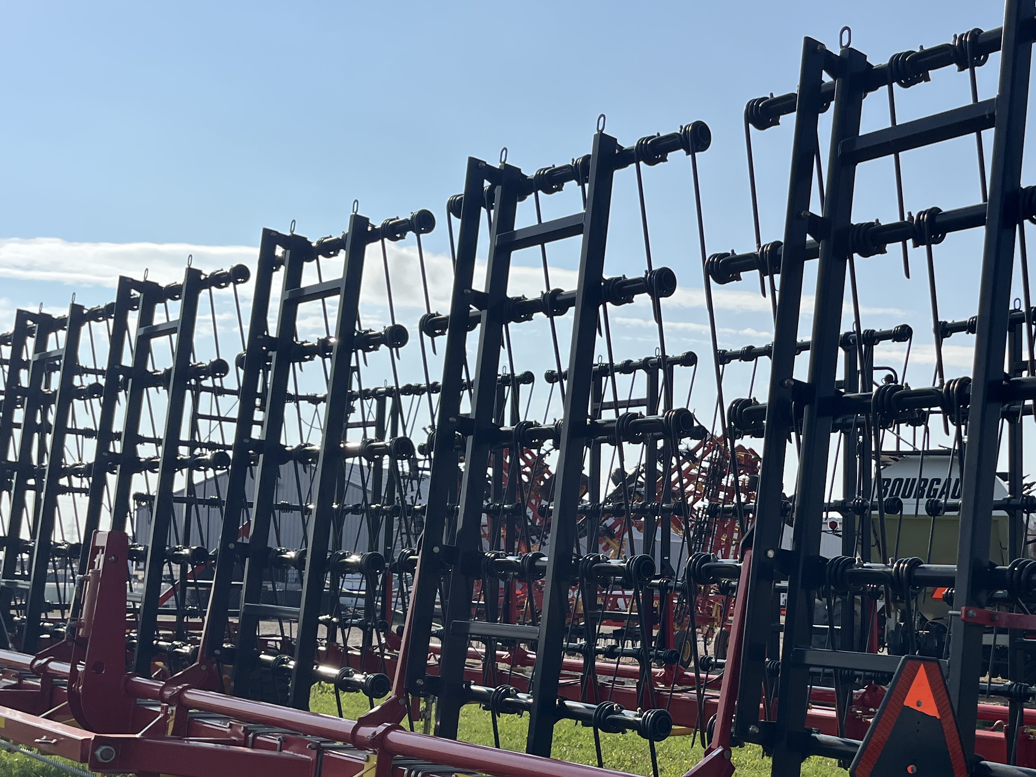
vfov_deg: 30.6
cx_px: 768
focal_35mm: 47
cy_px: 526
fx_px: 1407
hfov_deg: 39.4
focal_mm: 5.1
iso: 50
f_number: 1.6
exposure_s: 1/6897
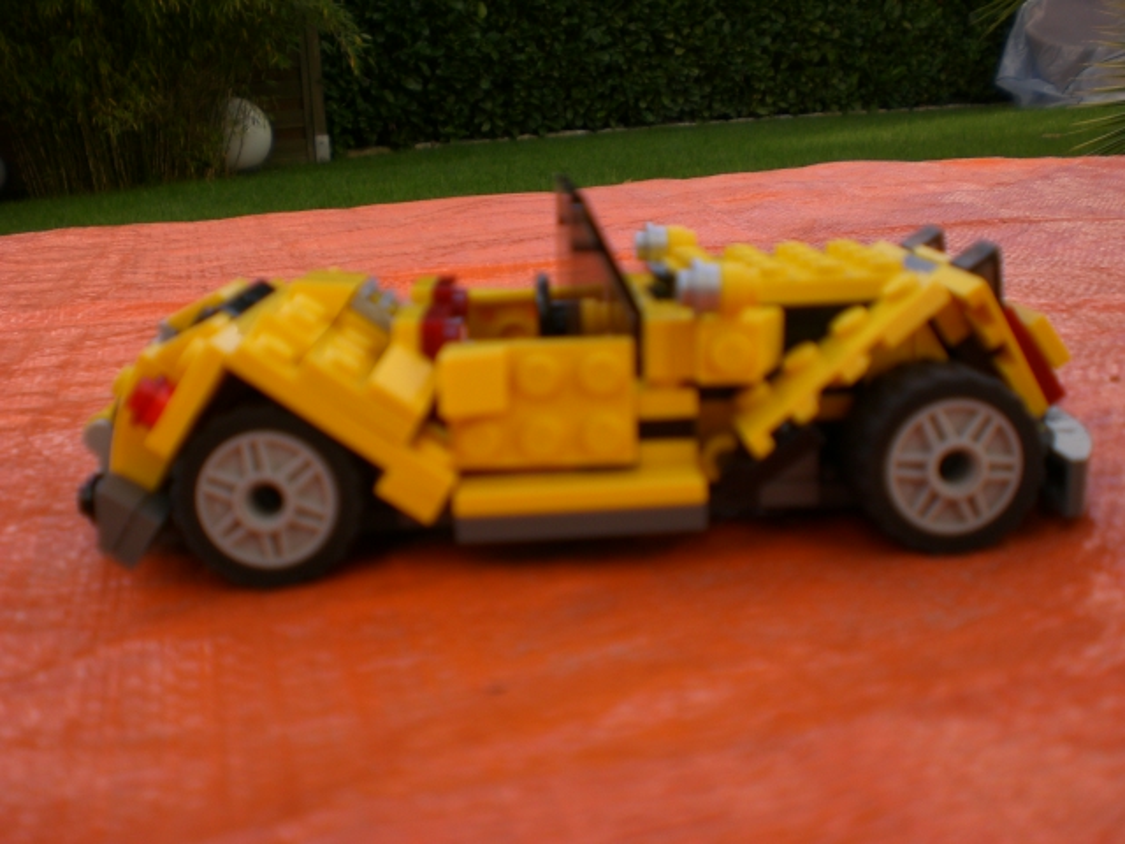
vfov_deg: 37.7
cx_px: 562
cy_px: 422
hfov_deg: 49.0
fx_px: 1235
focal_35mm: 38
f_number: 3.1
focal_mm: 6.3
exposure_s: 1/320
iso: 50
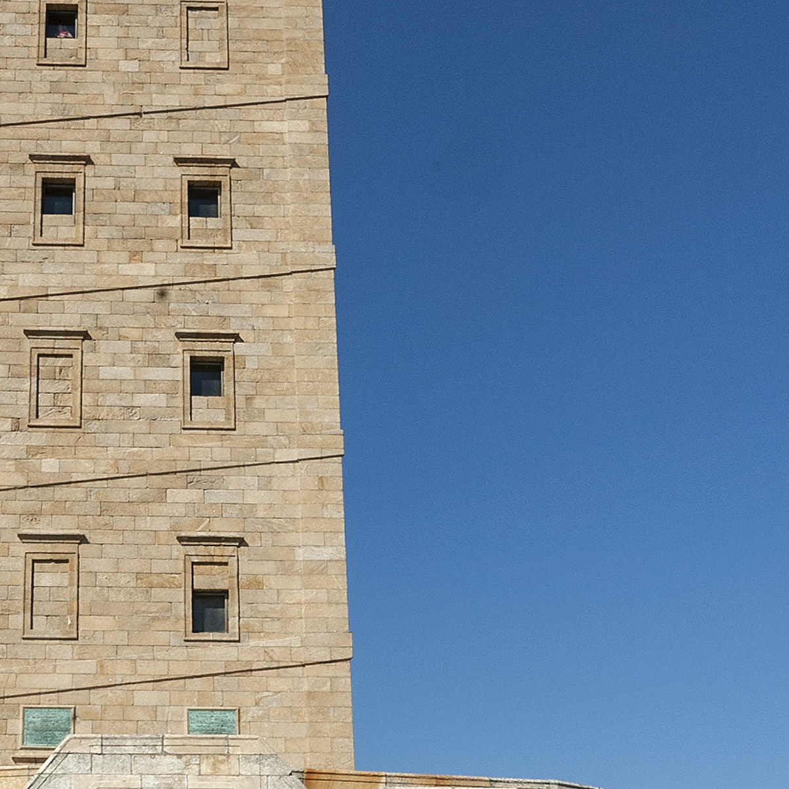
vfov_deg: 30.0
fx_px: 1470
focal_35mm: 57
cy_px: 391
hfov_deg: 29.5
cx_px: 184
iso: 200
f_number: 14
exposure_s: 1/200
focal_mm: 18
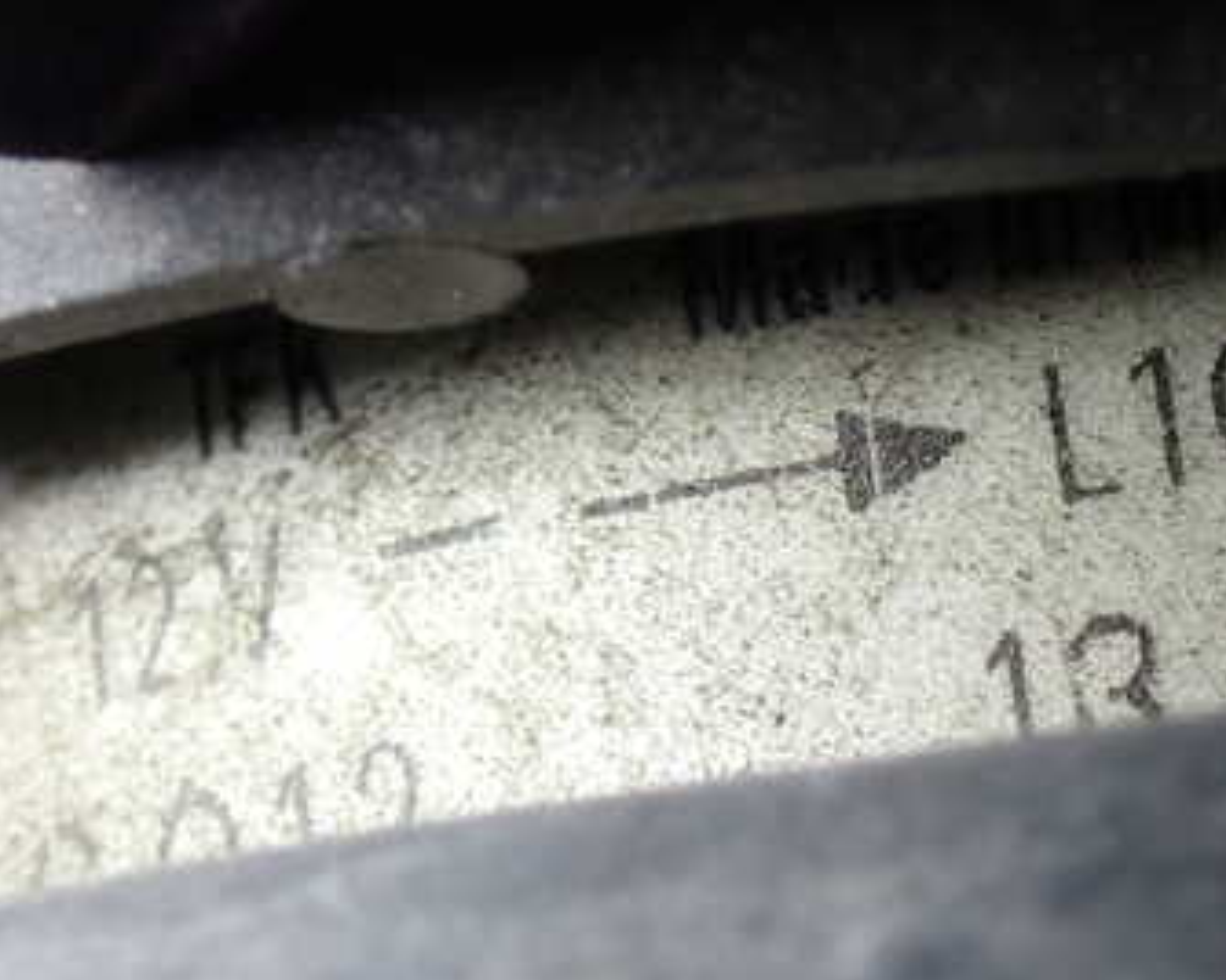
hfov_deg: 11.0
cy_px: 439
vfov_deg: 8.8
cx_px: 908
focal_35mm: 175
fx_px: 6350
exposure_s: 1/100
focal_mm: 18
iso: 200
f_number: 4.9
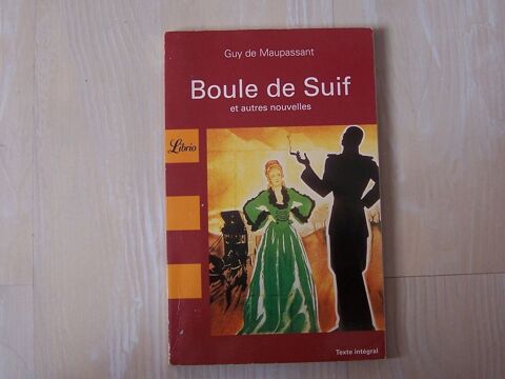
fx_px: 554
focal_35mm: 38
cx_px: 252
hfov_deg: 49.0
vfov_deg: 37.7
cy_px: 190
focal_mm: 6.3
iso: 80
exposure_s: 1/30
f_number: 2.8
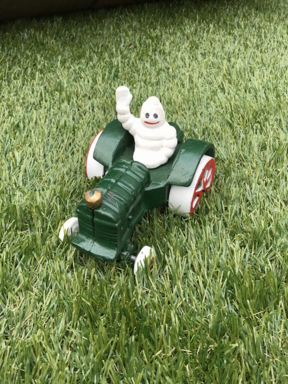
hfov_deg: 45.4
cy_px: 192
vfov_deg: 58.4
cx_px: 144
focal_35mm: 31
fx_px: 344
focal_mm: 3.3
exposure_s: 1/100
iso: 25
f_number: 2.4
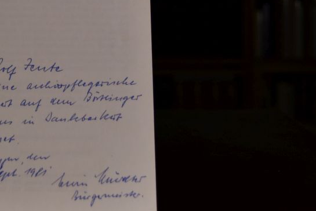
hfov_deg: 25.6
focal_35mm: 77
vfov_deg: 17.1
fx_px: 676
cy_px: -23
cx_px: 44
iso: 400
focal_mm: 20
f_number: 4
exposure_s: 1/250
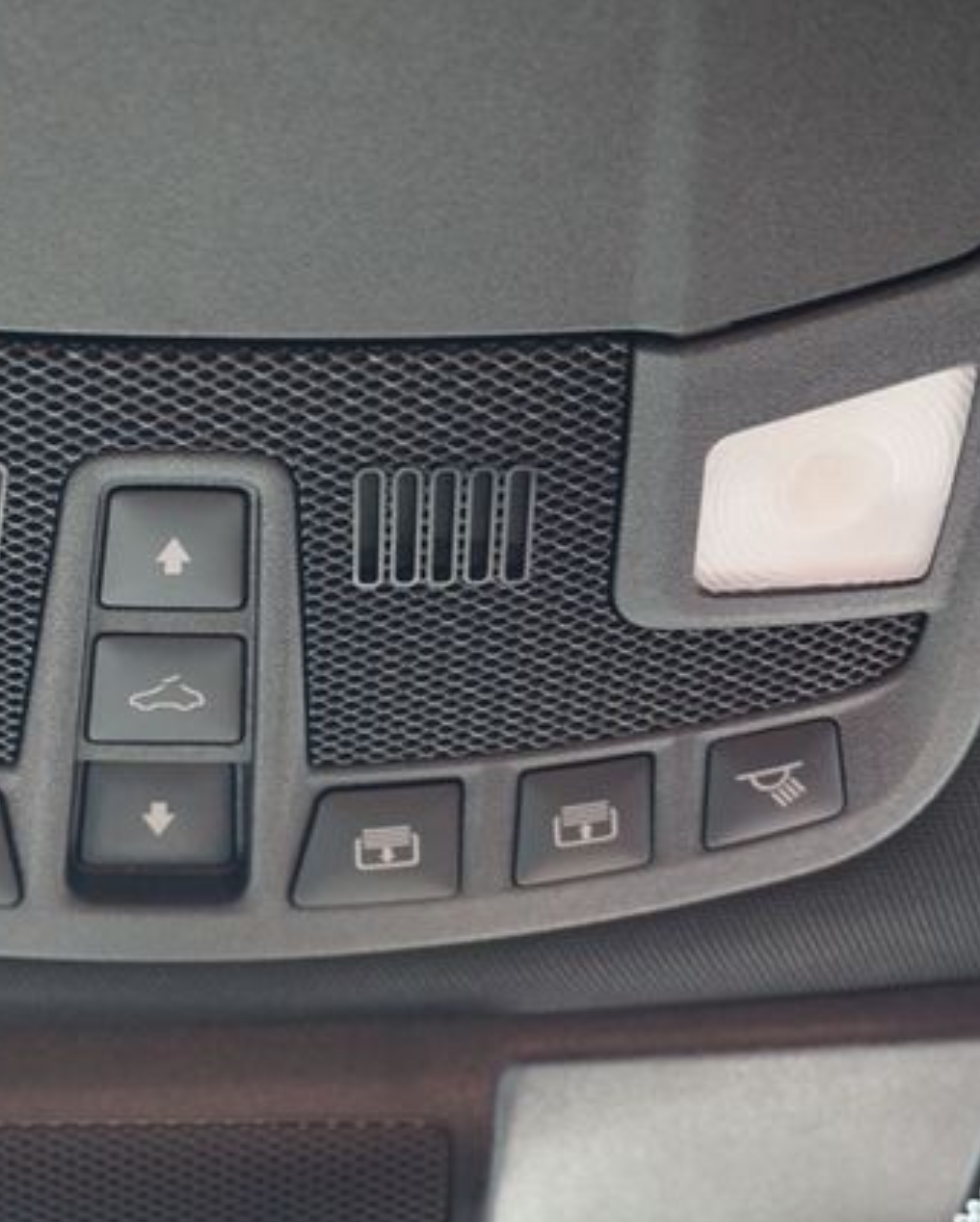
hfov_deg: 24.2
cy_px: 612
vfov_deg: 30.6
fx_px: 2235
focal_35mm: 62
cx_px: 147
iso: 640
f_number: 4.5
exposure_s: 1/60
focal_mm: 29
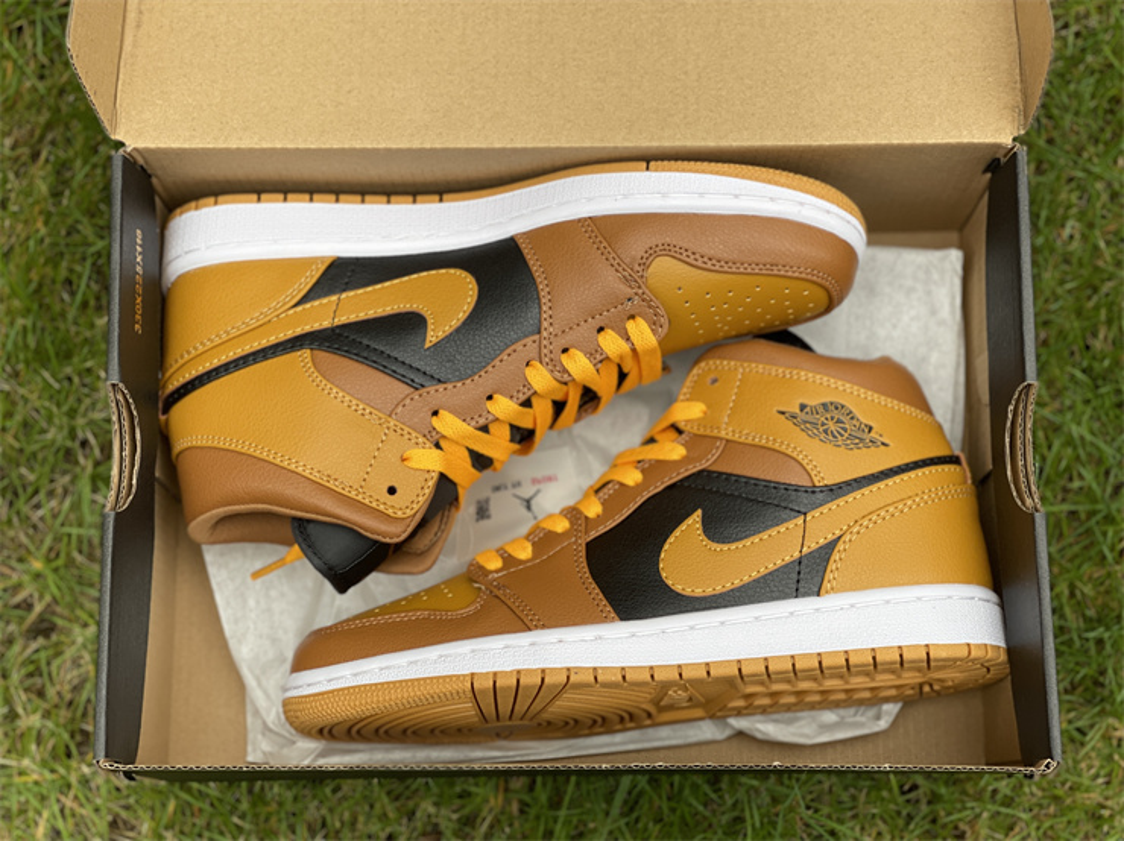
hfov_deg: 30.3
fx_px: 2077
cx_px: 562
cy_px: 420
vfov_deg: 22.9
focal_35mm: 64
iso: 64
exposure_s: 1/121
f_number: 2.2
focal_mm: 7.5
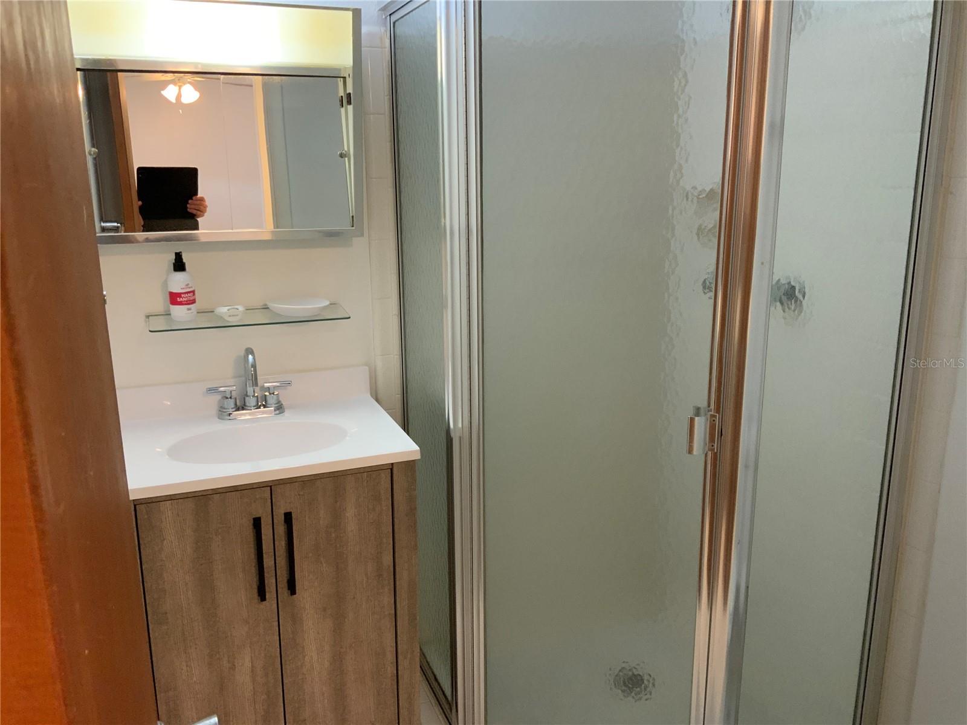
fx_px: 810
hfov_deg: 61.7
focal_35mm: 29
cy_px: 362
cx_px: 484
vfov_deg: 48.2
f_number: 1.8
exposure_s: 1/60
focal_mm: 3
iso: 200
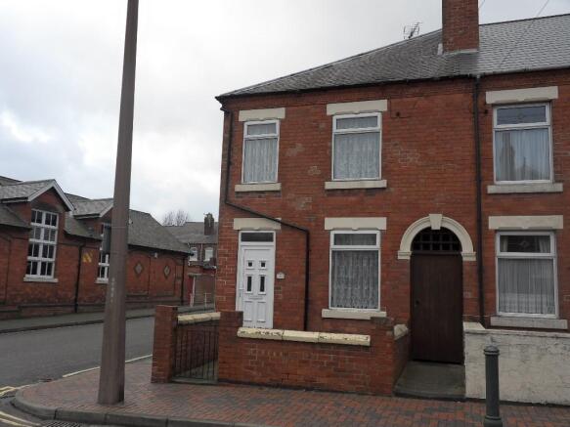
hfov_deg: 56.8
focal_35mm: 32
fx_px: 527
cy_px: 214
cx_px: 285
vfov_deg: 44.1
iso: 80
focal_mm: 5.6
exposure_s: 1/180
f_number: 3.7
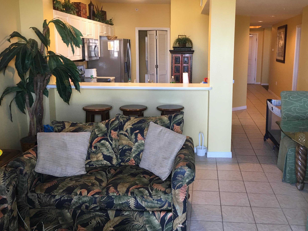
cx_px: 183
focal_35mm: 35
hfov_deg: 52.3
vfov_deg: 40.6
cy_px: 103
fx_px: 311
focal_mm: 4.15
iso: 40
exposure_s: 1/15
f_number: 2.2
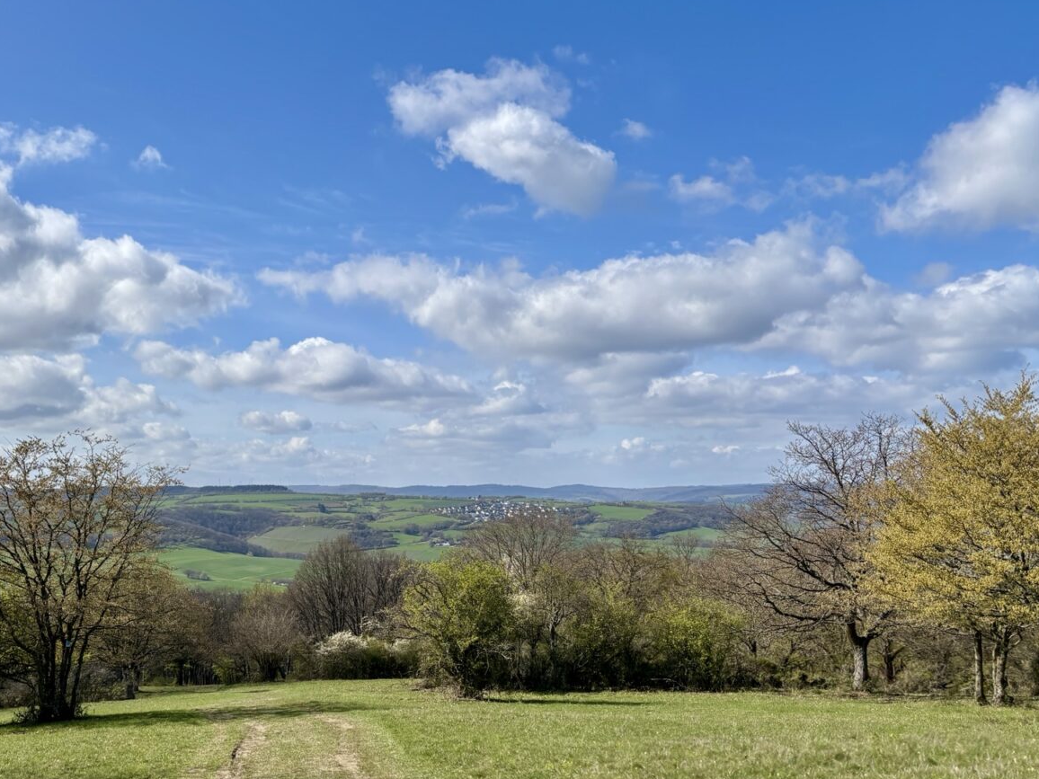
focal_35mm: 36
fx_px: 1081
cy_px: 517
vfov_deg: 39.2
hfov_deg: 50.5
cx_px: 357
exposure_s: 1/4630
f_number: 1.6
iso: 50
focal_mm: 5.96
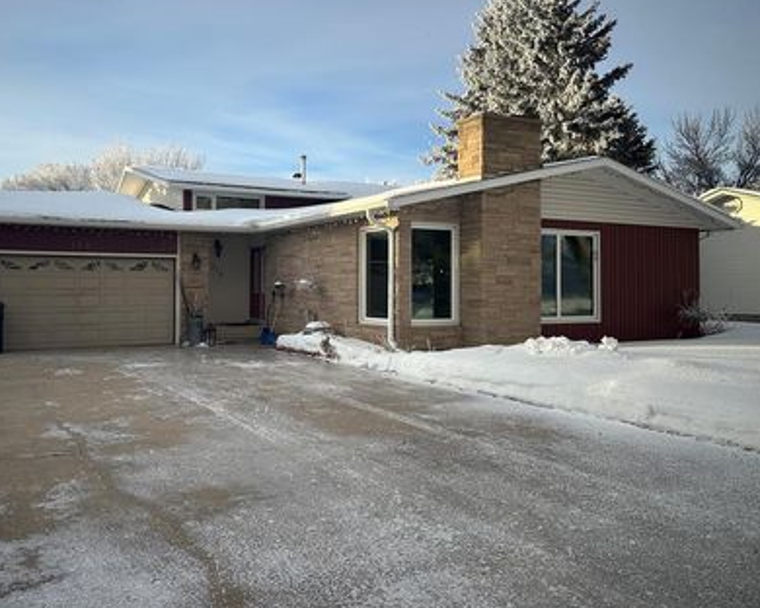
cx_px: 294
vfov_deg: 48.5
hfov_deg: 58.2
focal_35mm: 30
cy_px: 280
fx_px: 675
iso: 80
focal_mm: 6.86
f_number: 1.78
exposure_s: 1/2967
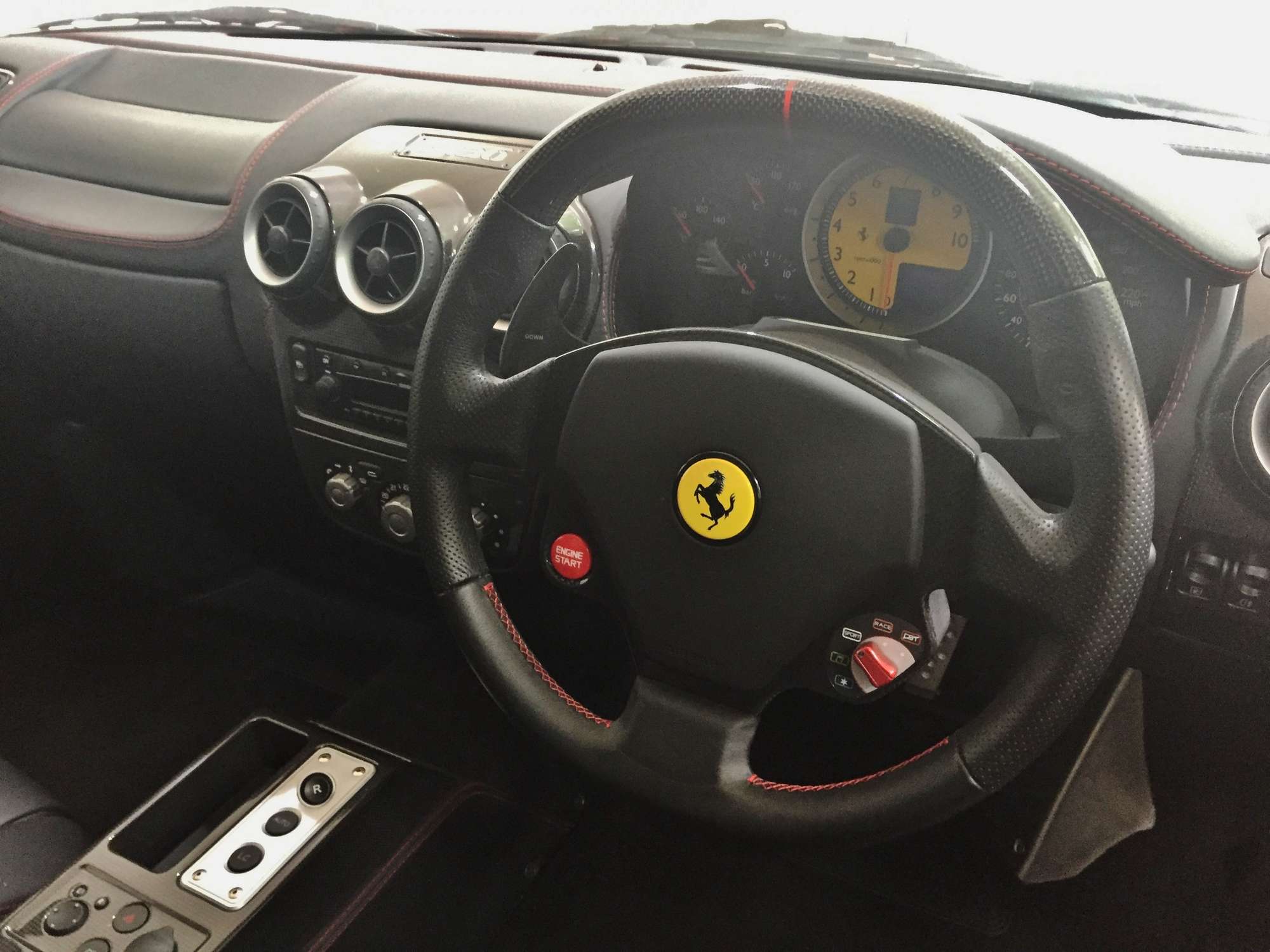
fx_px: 1064
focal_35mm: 29
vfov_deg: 48.2
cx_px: 635
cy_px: 476
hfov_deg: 61.7
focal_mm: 4.15
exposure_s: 1/20
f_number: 2.2
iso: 250
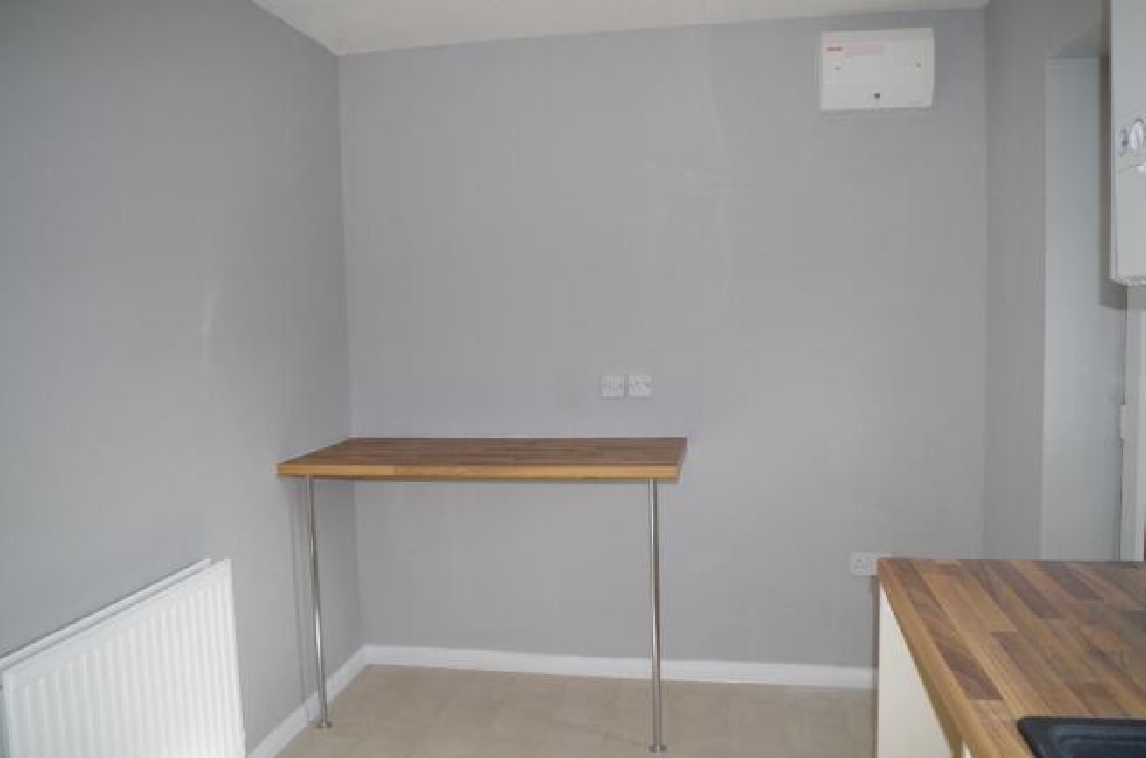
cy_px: 379
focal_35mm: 27
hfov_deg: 67.5
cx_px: 573
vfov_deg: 47.7
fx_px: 857
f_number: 4
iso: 400
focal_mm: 18
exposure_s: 1/180
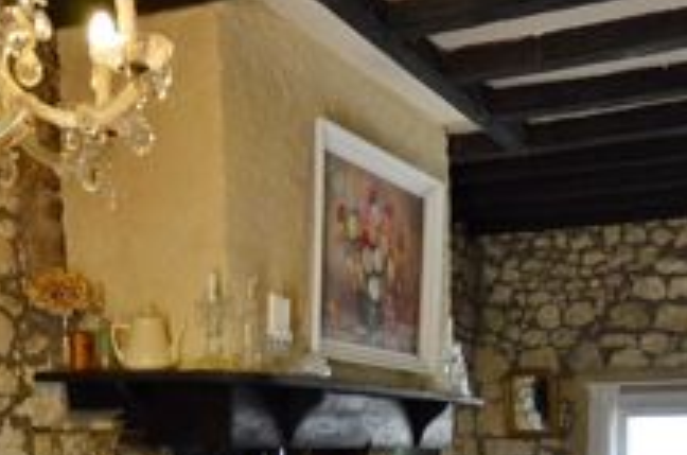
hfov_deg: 40.0
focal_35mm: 49
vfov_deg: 24.9
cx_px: 444
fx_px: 933
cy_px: 535
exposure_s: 1/60
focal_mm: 10
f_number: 3.5
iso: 400
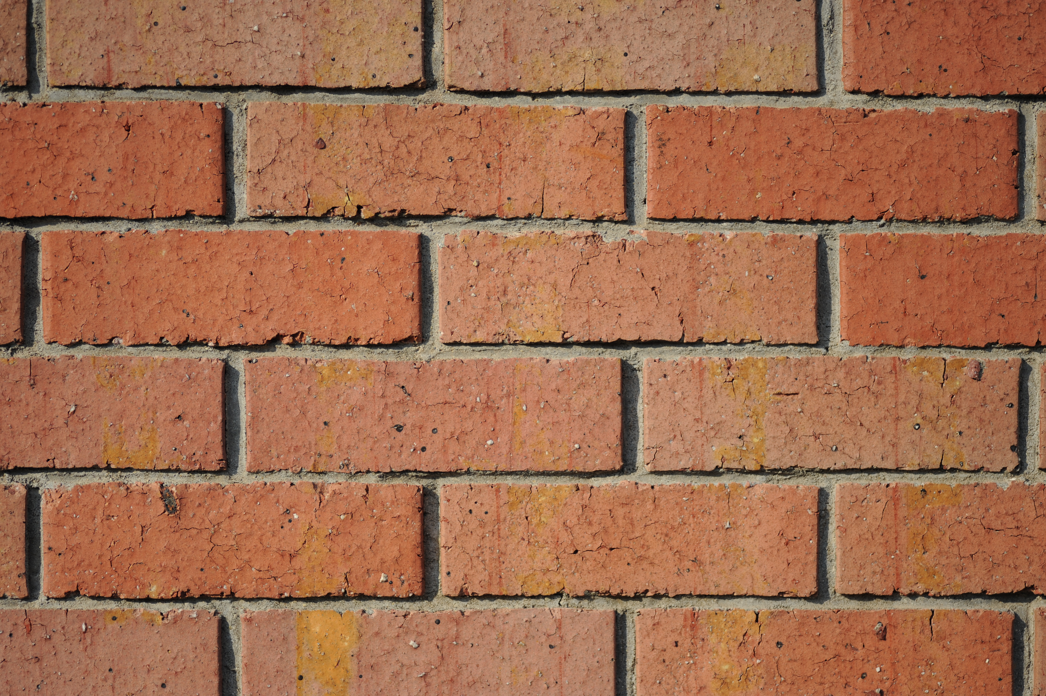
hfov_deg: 20.4
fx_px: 2904
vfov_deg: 13.7
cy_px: 348
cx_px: 523
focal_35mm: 100
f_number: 3
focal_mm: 100
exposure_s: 1/2500
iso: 200
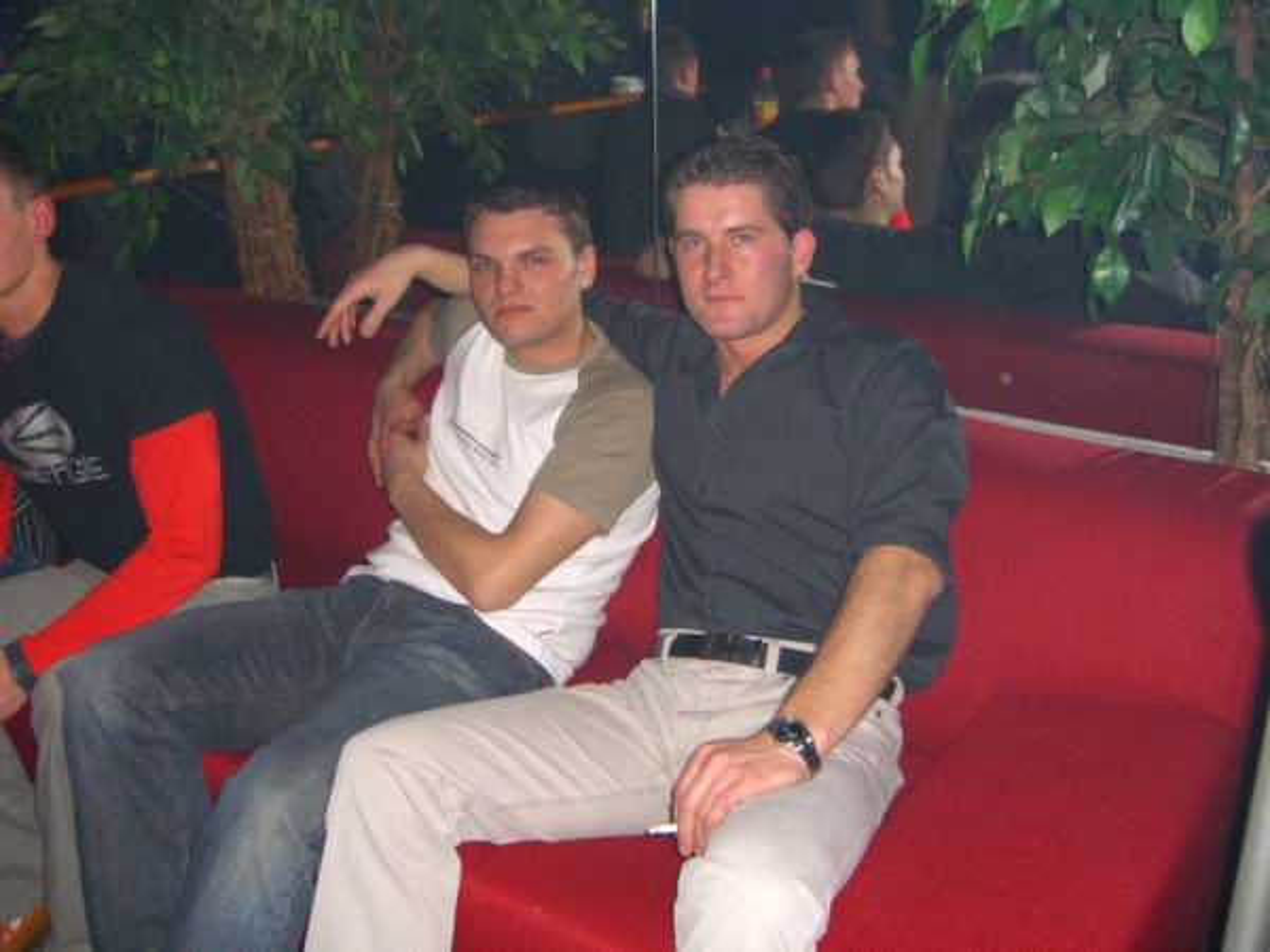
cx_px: 635
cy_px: 476
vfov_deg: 37.7
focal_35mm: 38
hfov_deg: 49.0
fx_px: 1394
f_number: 2.8
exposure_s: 1/60
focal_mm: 7.9
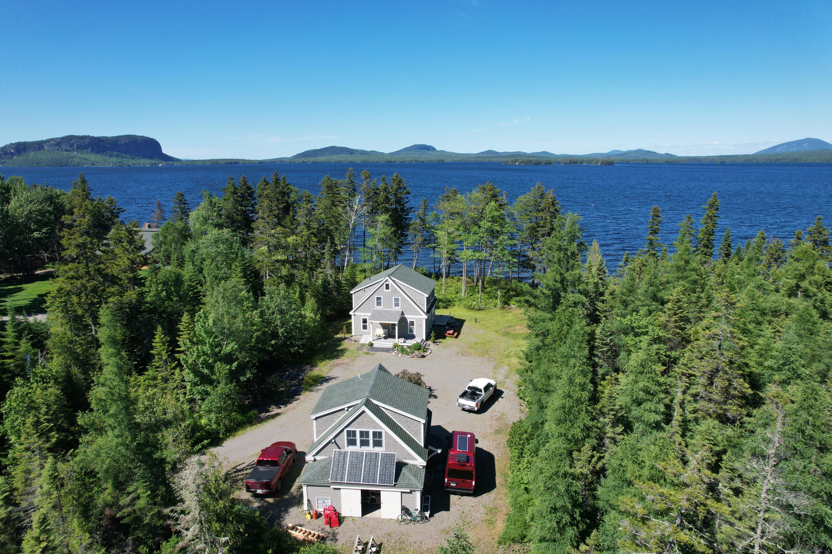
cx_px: 416
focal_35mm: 22
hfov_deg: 78.6
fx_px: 508
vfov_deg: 57.2
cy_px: 277
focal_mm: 8.38
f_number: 2.8
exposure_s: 1/1600
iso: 120
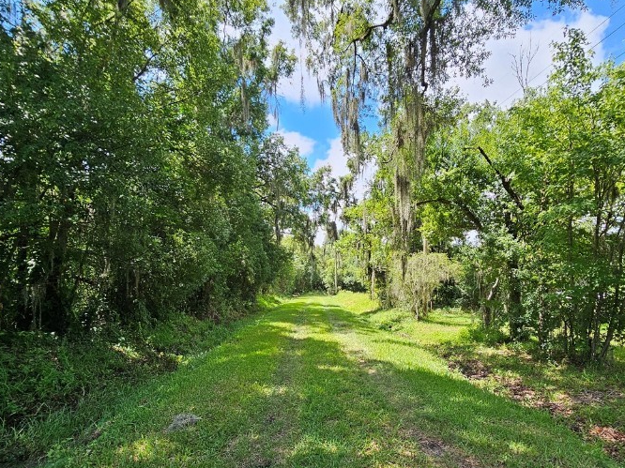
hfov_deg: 81.7
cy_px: 286
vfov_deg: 65.2
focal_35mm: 20
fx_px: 361
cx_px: 334
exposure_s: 1/579
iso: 50
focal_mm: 2.2
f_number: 2.2
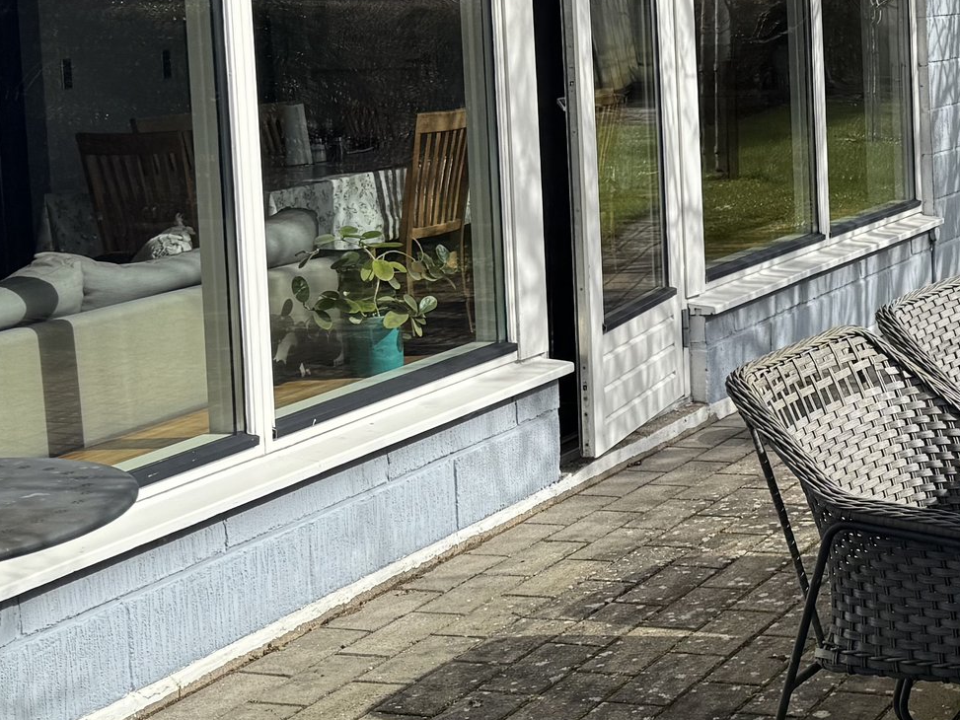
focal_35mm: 74
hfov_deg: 25.1
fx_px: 2052
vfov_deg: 19.6
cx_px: 954
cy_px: 119
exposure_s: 1/4049
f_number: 1.78
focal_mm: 6.76
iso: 80
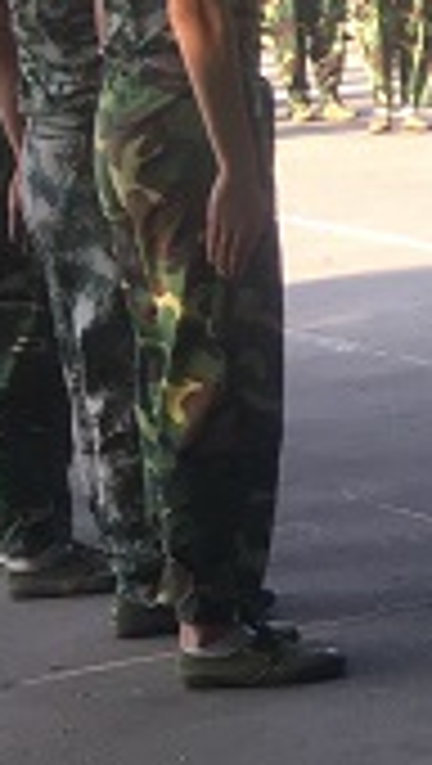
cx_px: 2002
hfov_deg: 5.7
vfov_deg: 12.9
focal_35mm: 167
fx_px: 3391
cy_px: 376
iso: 25
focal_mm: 4.15
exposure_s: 1/126
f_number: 2.2
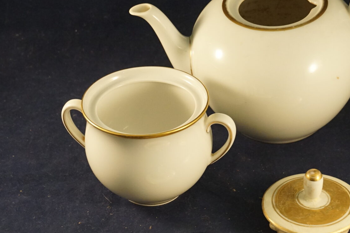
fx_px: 855
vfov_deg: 15.5
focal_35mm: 88
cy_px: 151
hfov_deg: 23.1
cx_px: 215
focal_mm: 34
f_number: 5
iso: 2500
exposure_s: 1/160
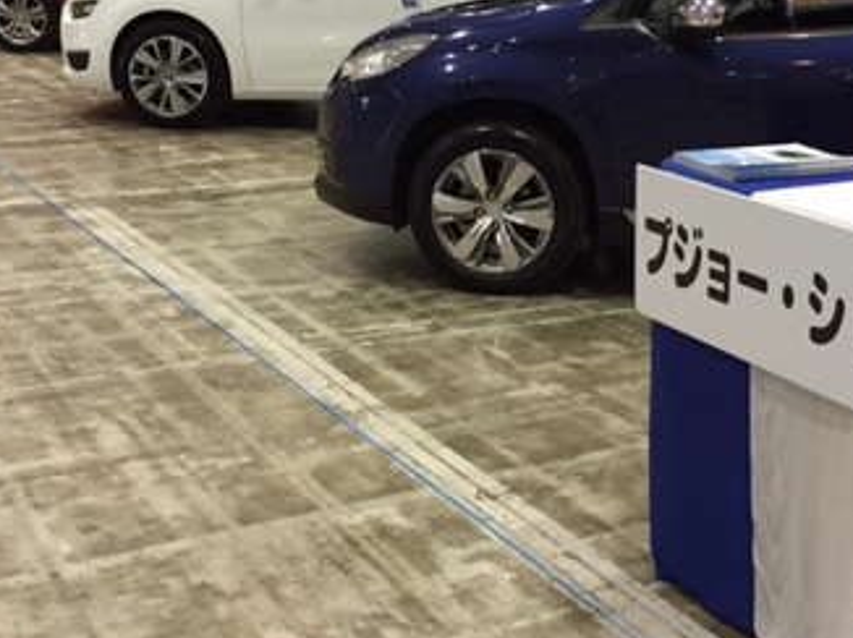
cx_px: 515
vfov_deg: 25.5
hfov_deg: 33.7
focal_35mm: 57
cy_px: 204
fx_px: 1404
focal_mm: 4.15
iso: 250
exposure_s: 1/33
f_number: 2.2
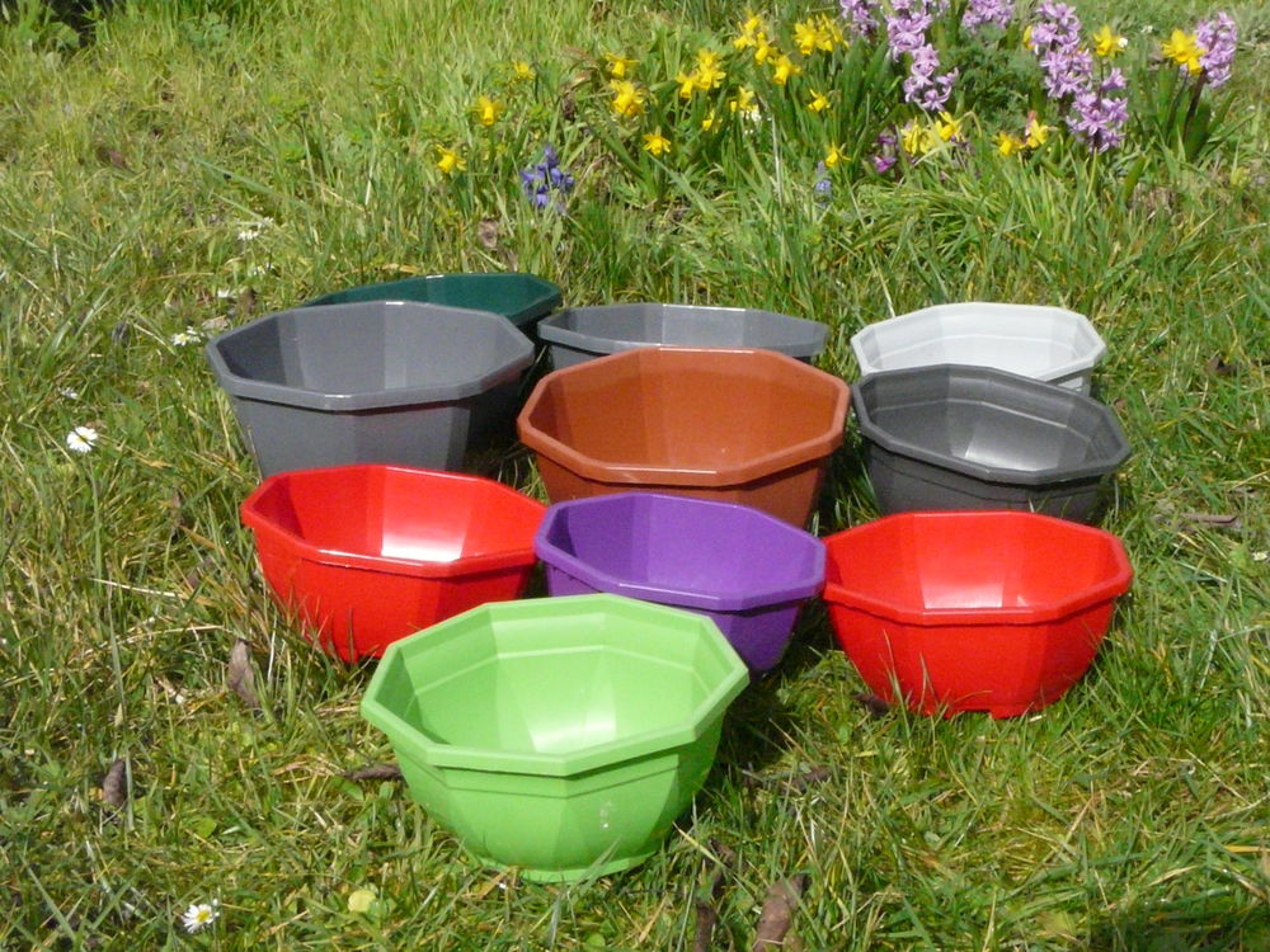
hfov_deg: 32.7
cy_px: 476
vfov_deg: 24.8
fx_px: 2165
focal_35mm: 59
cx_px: 635
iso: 400
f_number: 8
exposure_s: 1/800
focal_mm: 6.1
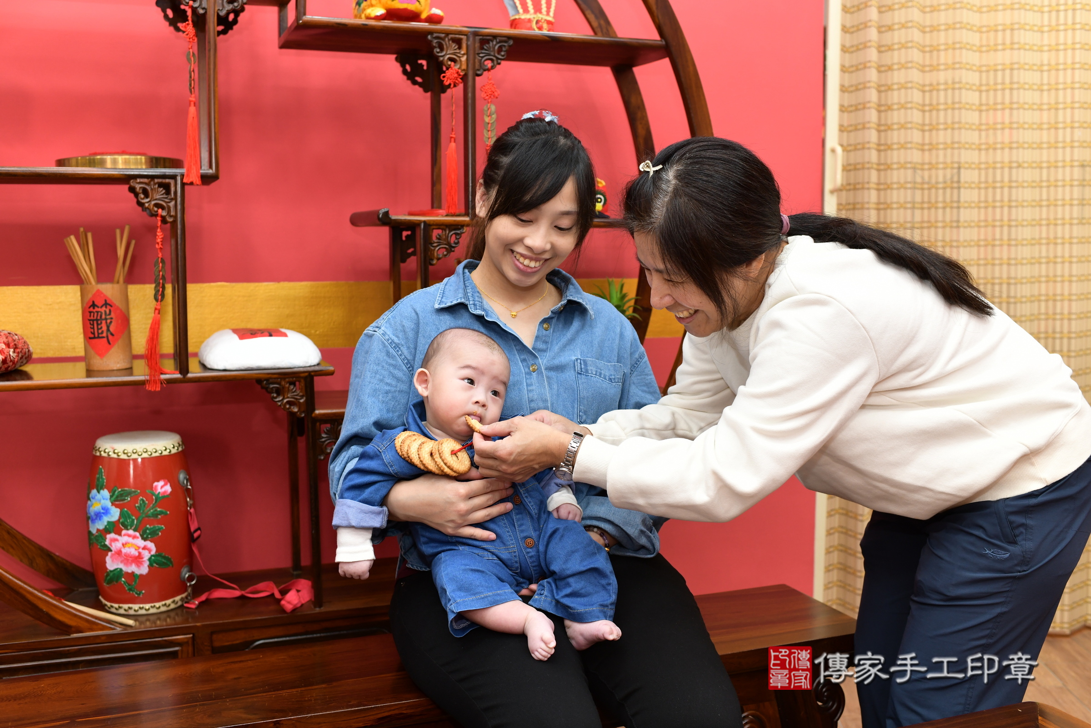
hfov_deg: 54.4
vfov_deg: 37.9
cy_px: 364
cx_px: 546
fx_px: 1061
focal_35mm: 35
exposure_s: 1/200
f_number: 4.5
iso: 800
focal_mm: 35
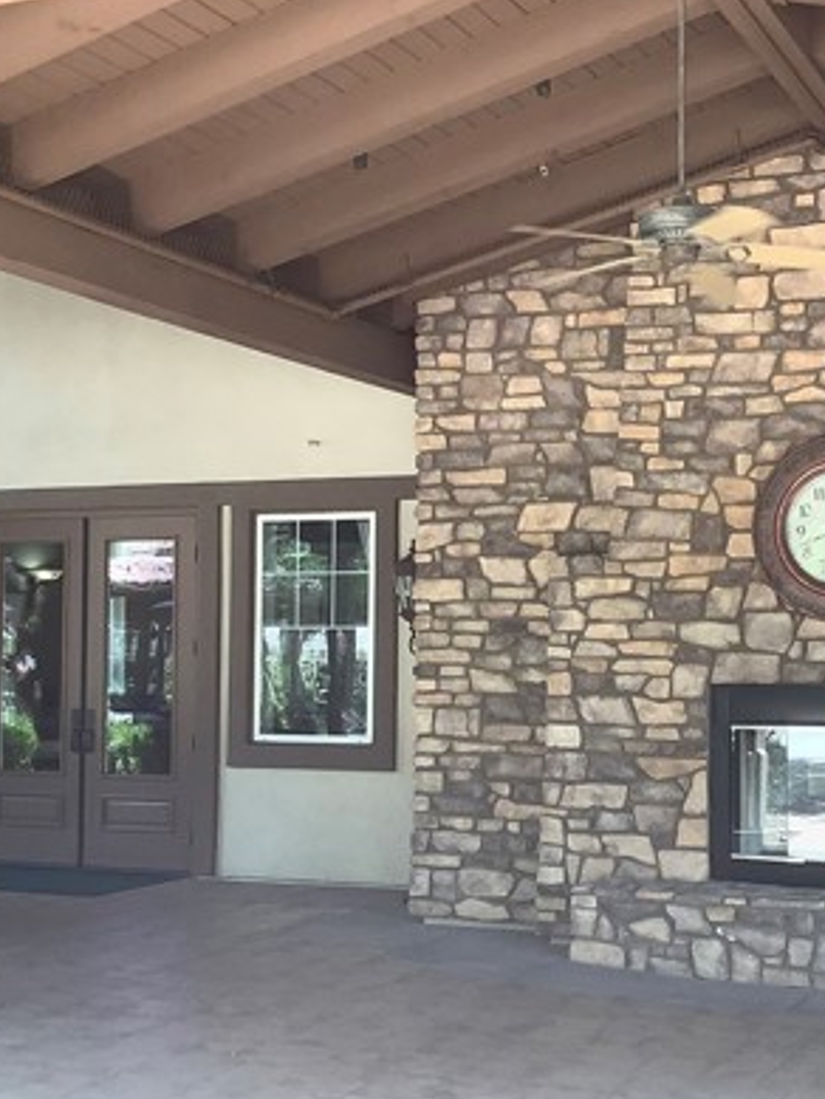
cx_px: 639
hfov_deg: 28.1
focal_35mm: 51
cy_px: 619
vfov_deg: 37.4
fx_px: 1620
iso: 64
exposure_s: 1/120
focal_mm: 3.3
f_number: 2.4
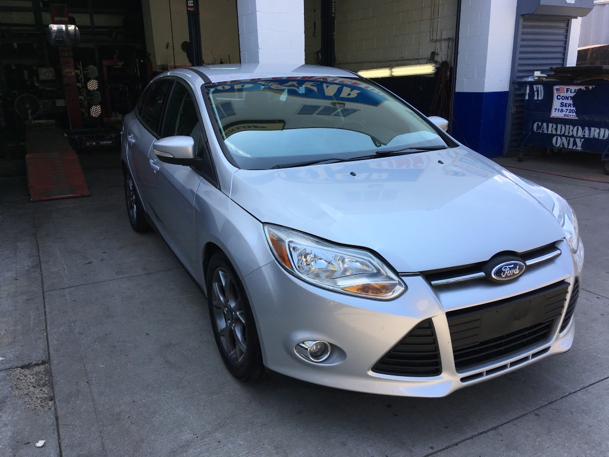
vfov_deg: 48.2
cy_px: 228
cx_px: 304
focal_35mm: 29
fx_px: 510
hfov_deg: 61.7
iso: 25
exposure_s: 1/674
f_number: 2.2
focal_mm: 4.15
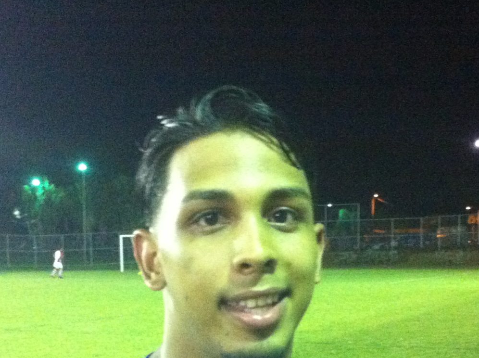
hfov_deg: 27.1
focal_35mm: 72
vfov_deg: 19.9
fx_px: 995
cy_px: 336
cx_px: 261
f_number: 2.8
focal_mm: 3.85
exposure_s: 1/15
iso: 800
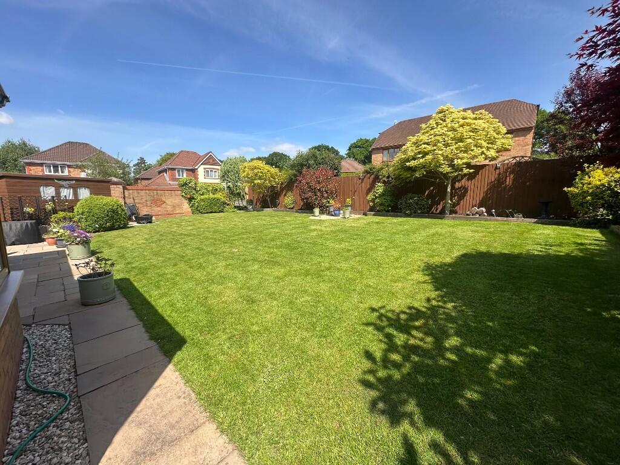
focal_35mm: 14
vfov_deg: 85.7
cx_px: 310
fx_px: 251
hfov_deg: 102.1
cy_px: 232
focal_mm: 2.22
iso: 50
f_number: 2.2
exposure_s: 1/1595
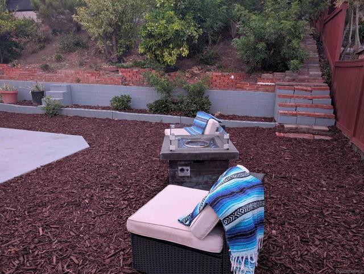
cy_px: 137
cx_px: 182
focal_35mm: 24
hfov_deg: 71.5
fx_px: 253
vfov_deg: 56.9
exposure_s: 1/23.8
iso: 728
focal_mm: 6.9
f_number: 1.68
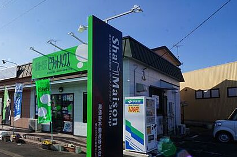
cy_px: 94
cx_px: 66
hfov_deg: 50.3
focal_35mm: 37
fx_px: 243
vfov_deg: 35.7
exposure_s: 1/60
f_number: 14
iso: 100
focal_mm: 16
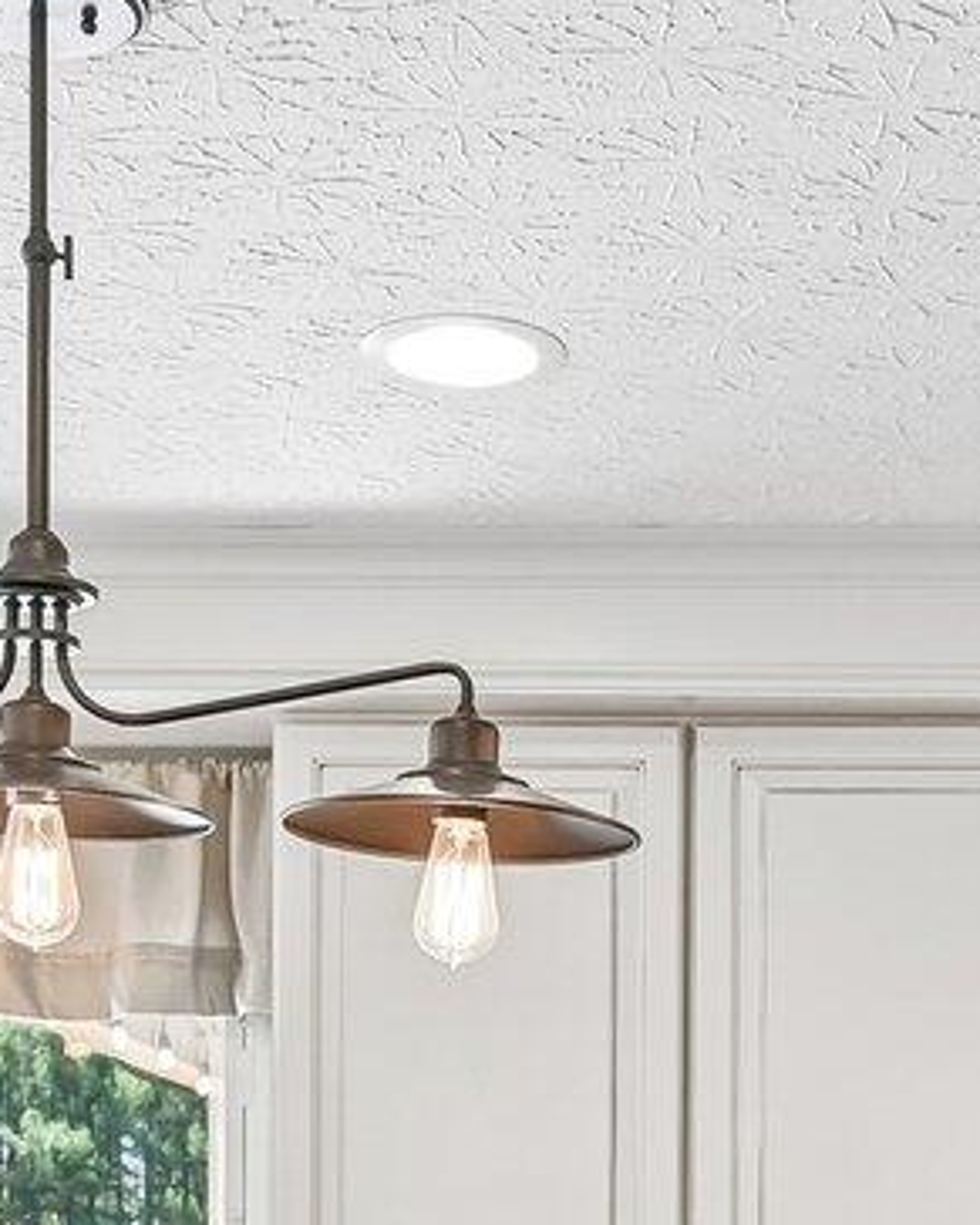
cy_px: 1344
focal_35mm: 74
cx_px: 788
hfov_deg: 20.5
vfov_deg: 24.1
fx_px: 2684
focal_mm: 14
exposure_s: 1/20
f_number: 4.8
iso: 400
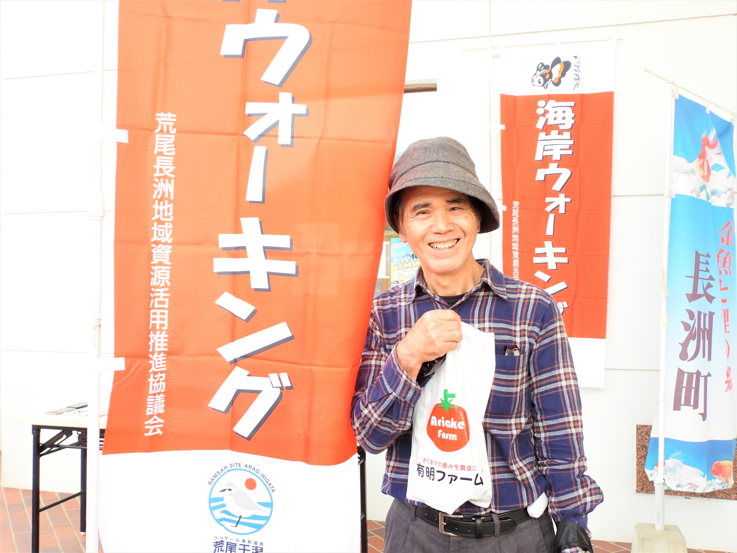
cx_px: 368
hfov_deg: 52.6
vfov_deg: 40.7
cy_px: 276
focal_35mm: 35
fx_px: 745
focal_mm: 6.3
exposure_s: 1/125
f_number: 3.2
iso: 100
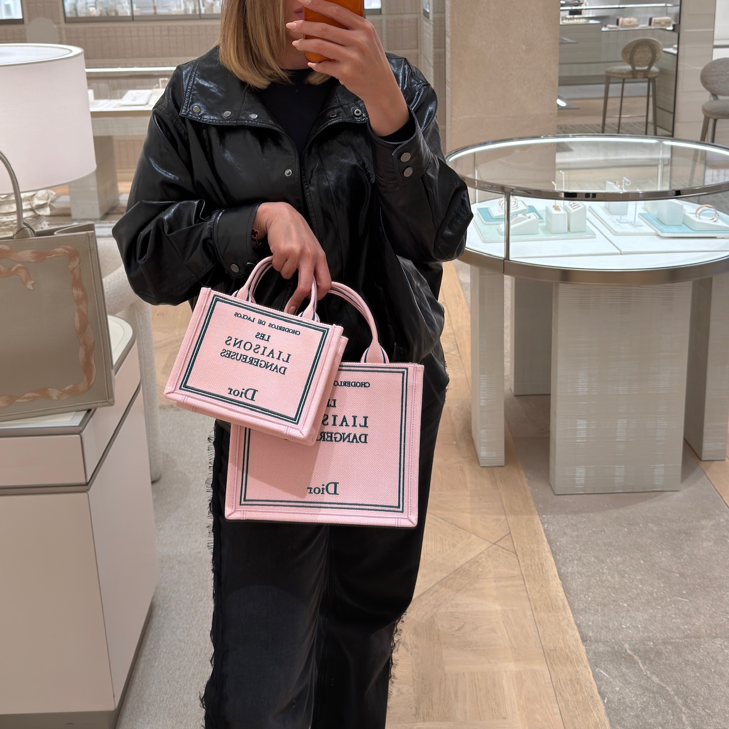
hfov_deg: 40.0
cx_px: 364
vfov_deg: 39.5
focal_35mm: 42
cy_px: 241
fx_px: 1001
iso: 80
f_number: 1.78
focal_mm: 6.76
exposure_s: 1/172
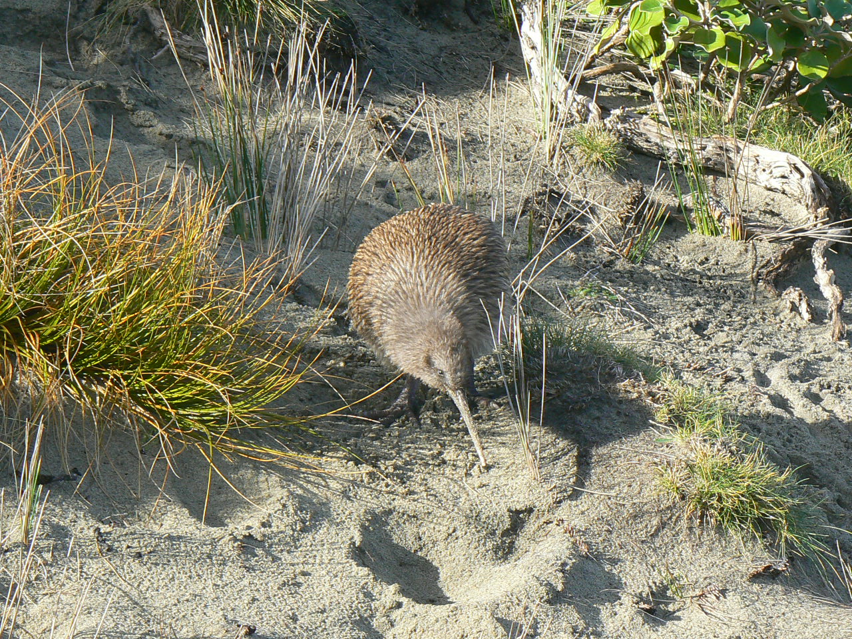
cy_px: 320
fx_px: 3569
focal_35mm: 145
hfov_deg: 13.6
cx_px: 426
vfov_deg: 10.2
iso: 80
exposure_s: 1/200
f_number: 5.6
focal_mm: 17.7
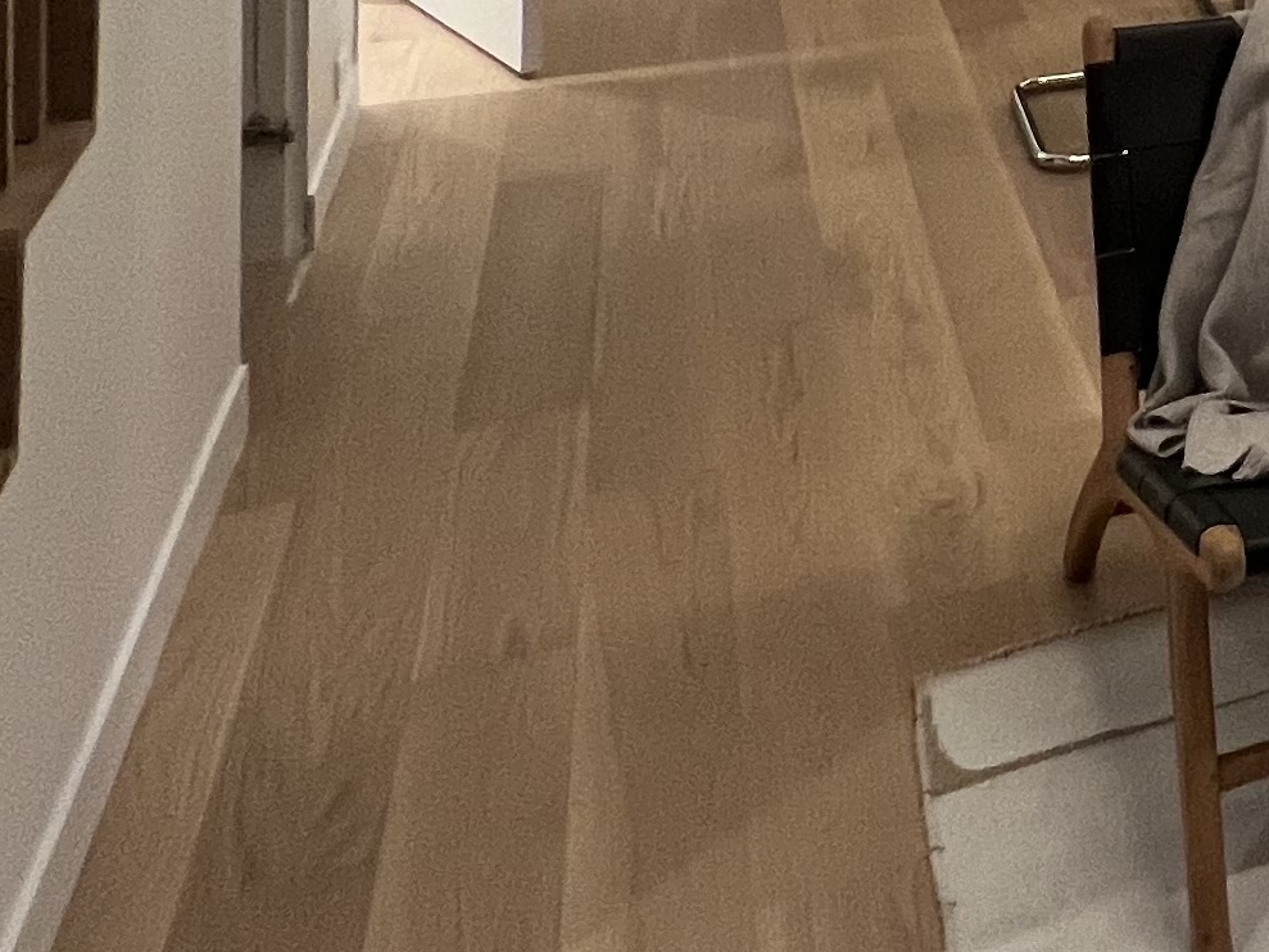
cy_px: -543
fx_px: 1943
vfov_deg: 22.0
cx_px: 1968
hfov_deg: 25.6
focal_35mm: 53
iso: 160
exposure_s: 1/60
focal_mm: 1.57
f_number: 1.8
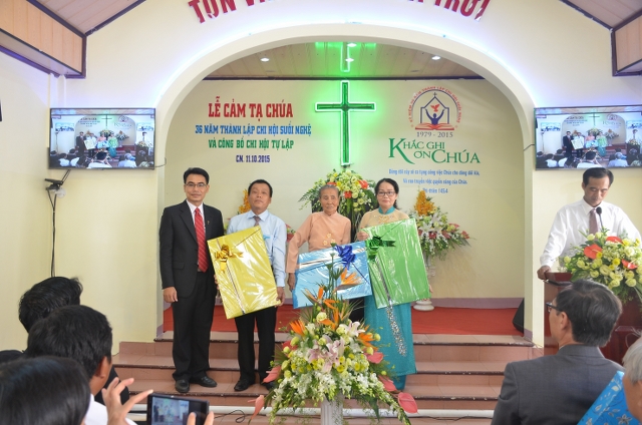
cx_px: 321
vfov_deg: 39.8
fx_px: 587
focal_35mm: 33
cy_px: 212
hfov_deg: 57.3
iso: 400
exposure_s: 1/25
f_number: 5
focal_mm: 22
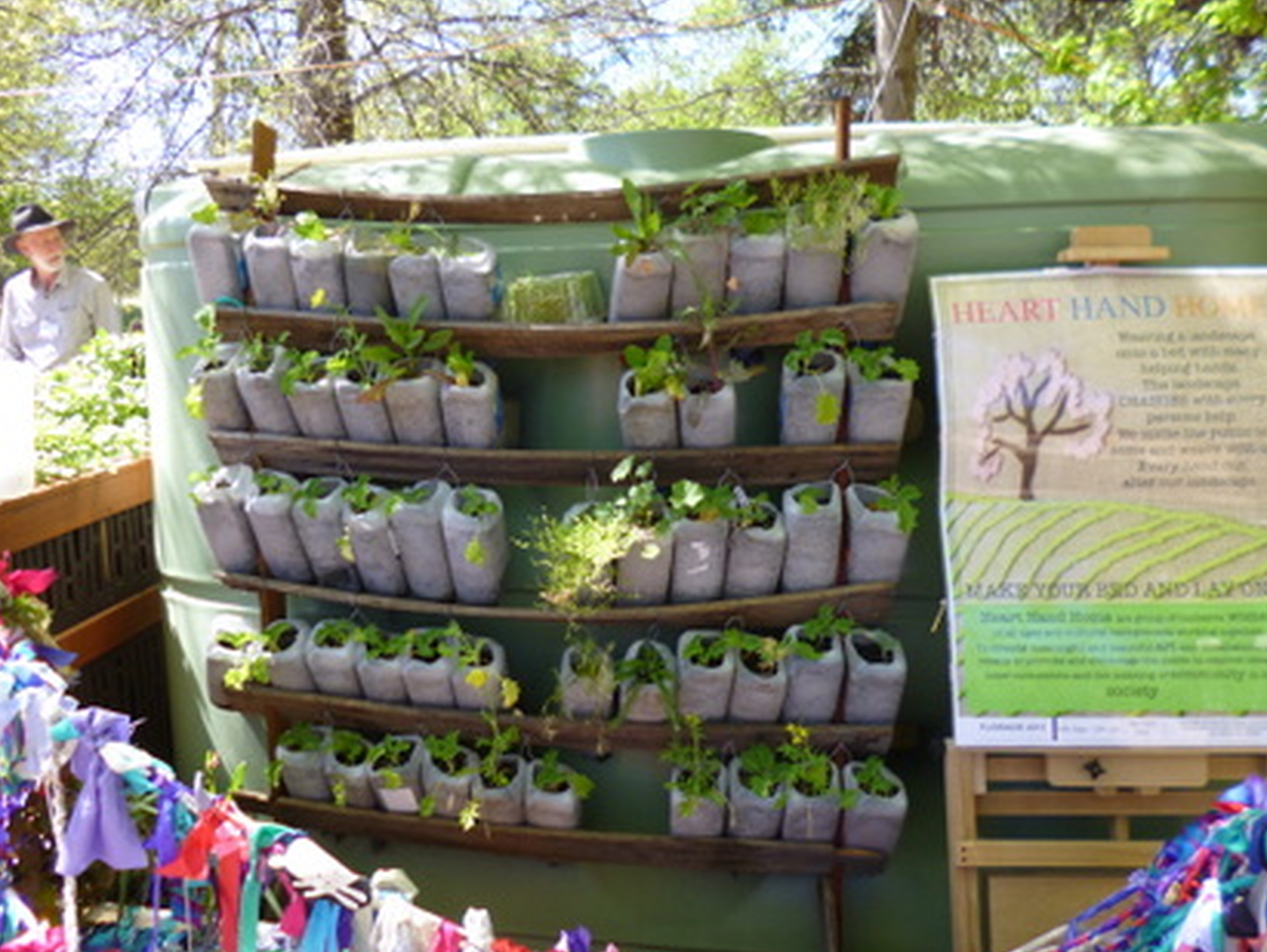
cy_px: 437
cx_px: 533
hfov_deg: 63.0
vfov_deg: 49.8
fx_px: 1026
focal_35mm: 28
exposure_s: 1/160
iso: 100
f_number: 2.5
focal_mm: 4.3
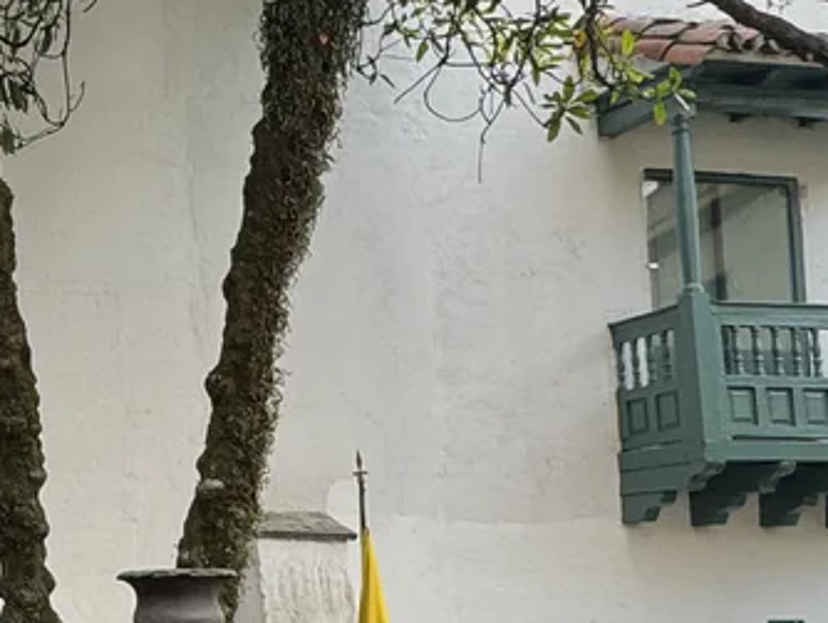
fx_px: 1604
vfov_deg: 21.7
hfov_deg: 25.7
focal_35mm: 67
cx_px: -186
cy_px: 486
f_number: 2.2
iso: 50
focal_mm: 2.22
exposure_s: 1/99
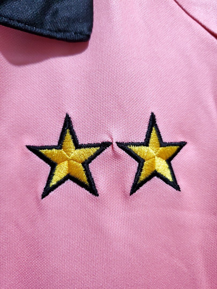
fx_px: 217
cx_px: 108
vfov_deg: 67.3
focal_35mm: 26
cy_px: 144
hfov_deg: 53.1
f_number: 1.5
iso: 250
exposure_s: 1/30
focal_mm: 4.3
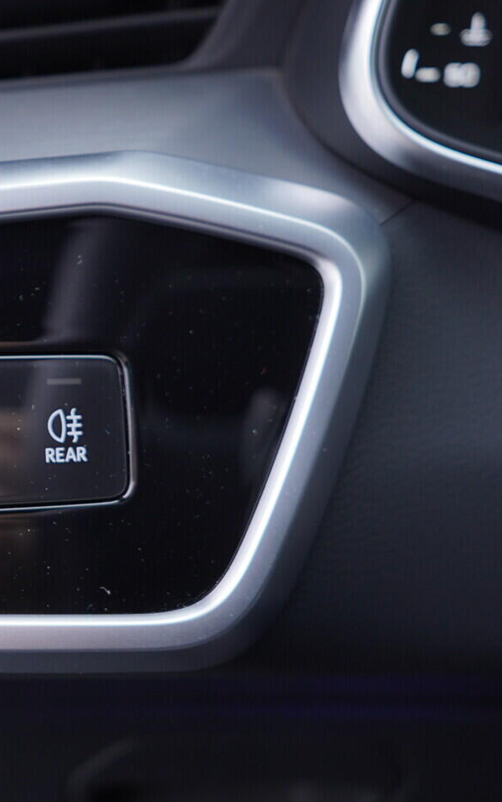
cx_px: -37
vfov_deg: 36.3
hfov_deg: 22.0
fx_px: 1225
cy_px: 397
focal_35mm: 56
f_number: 2.8
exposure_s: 1/40
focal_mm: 24
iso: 125
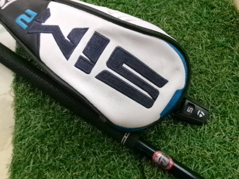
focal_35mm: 28
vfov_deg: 49.7
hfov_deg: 63.4
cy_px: 90
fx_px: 193
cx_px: 120
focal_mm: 5.1
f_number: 3.9
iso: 800
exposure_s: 1/70
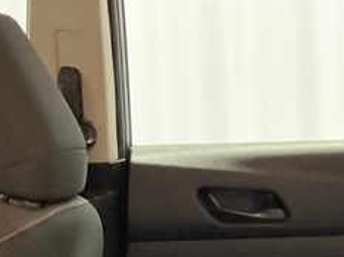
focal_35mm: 119
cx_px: 437
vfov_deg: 11.5
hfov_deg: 15.8
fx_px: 1181
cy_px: 476
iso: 320
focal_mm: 3
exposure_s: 1/25
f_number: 1.8
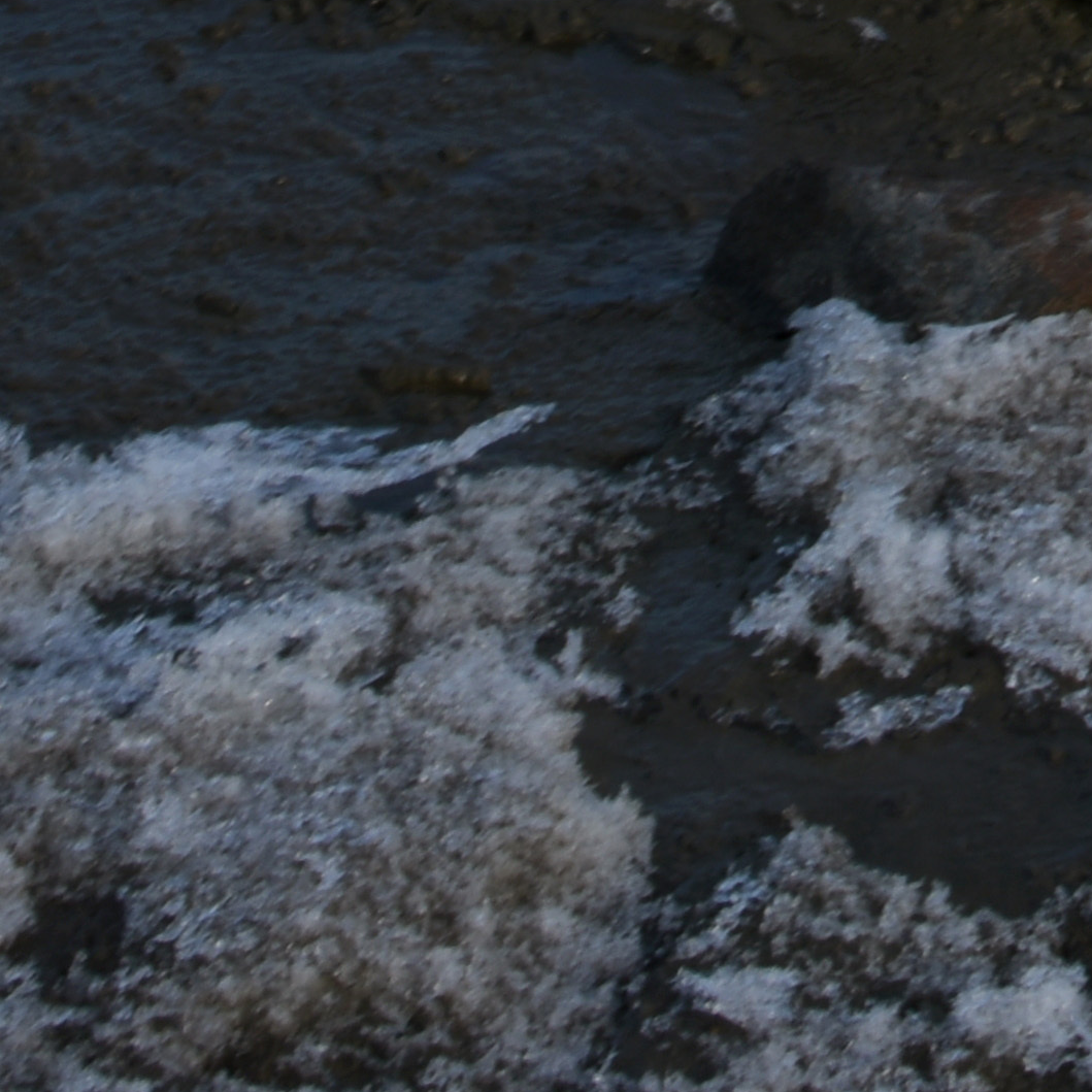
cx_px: 1642
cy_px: -1360
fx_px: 6745
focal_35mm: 189
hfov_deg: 9.0
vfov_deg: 8.6
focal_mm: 32
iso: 100
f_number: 22
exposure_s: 1/30
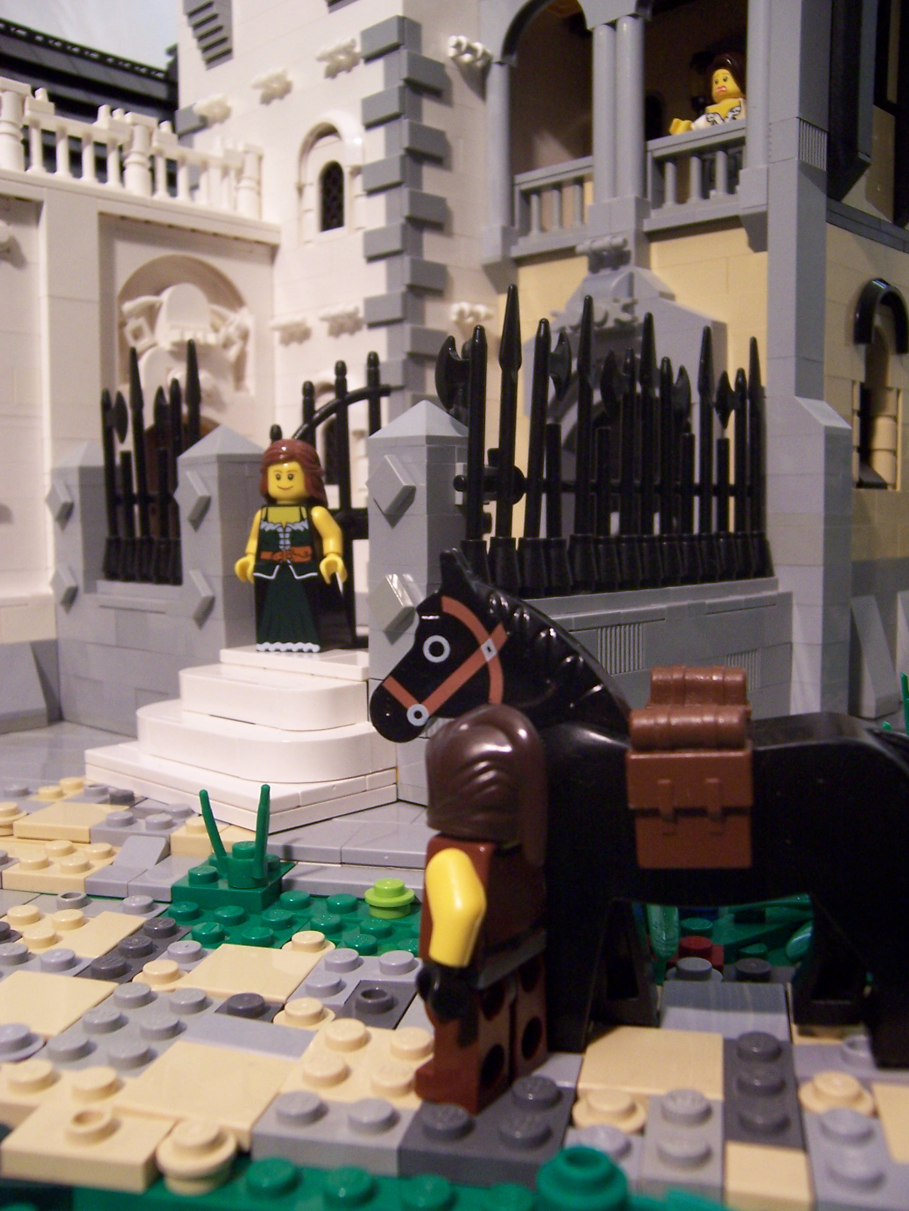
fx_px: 1155
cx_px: 454
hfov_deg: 42.9
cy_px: 606
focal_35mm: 33
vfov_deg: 55.4
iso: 140
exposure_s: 1/15
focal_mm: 5.5
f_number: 3.4
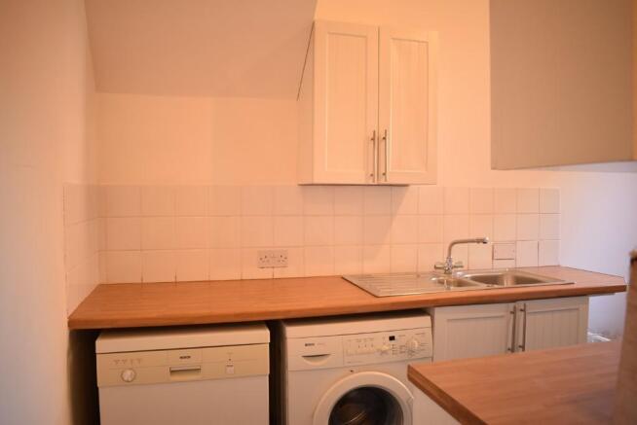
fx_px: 478
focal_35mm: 27
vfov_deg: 48.0
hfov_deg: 67.3
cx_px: 318
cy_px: 212
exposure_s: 1/30
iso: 500
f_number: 3.5
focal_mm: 18
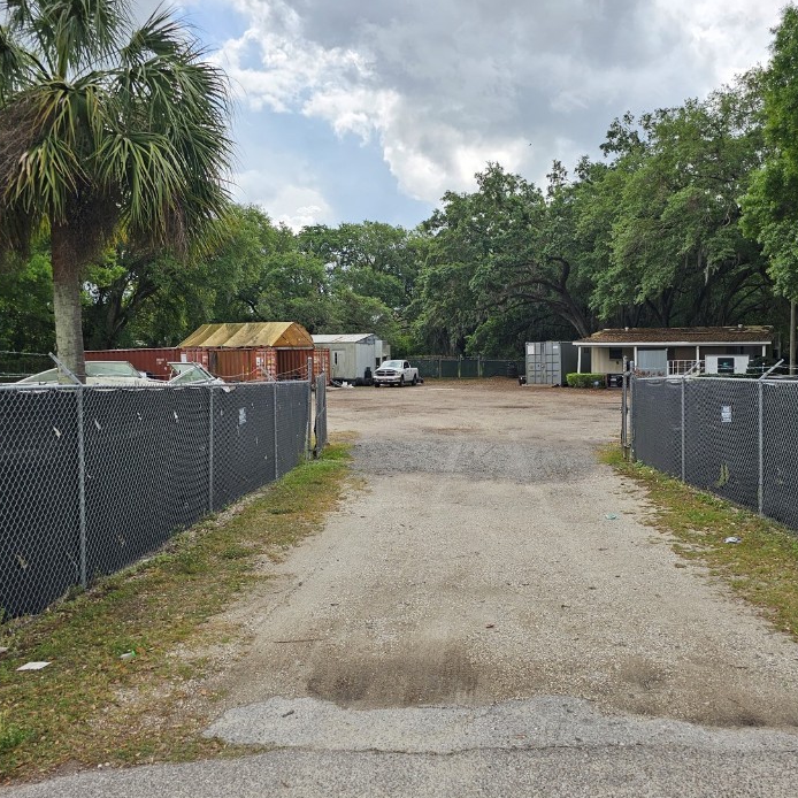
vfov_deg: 54.0
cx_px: 461
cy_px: 399
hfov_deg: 53.8
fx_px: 782
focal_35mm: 30
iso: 10
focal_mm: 6.3
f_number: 1.7
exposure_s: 1/481
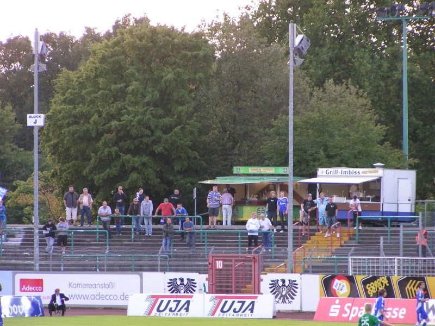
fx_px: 3406
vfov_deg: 5.5
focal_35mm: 271
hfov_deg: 7.3
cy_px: 163
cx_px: 218
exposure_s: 1/320
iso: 200
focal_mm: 41.4
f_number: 3.5
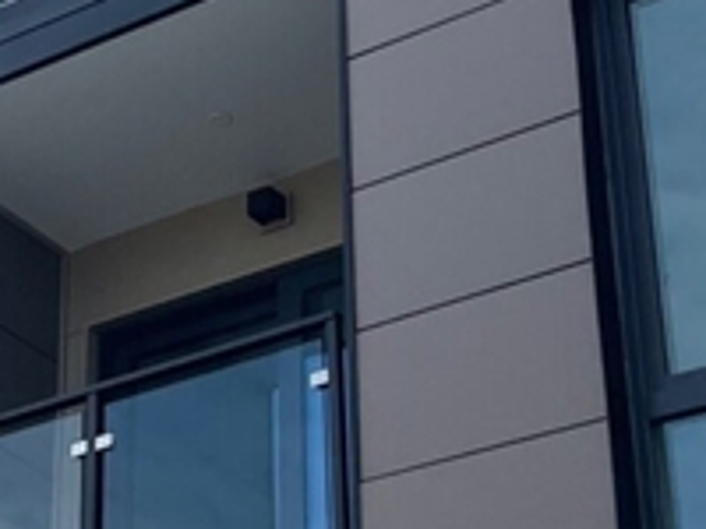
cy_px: -109
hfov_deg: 13.5
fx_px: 2713
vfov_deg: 10.9
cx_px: -494
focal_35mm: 133
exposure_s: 1/4348
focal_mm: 5.1
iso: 32
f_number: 1.6
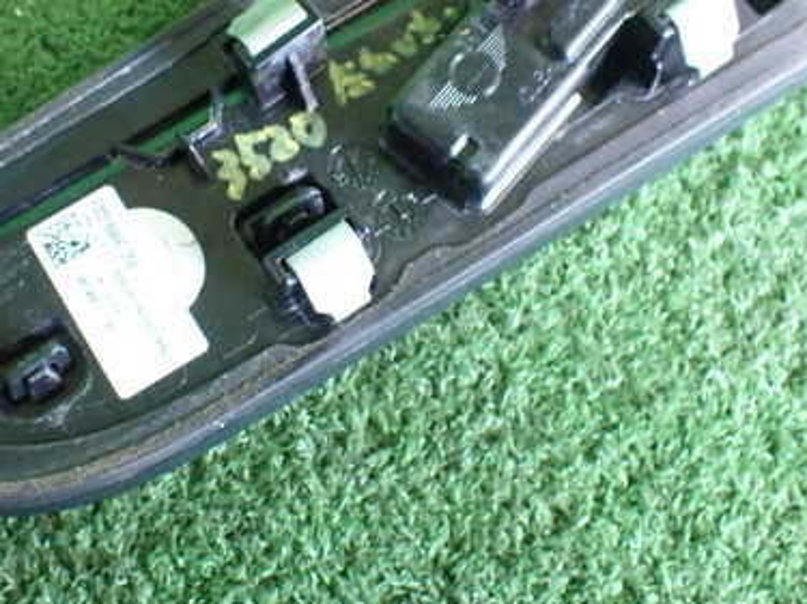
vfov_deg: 30.0
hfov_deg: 39.2
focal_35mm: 48
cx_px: 267
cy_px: 191
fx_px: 1119
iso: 1000
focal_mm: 5.4
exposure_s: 1/30
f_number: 2.3
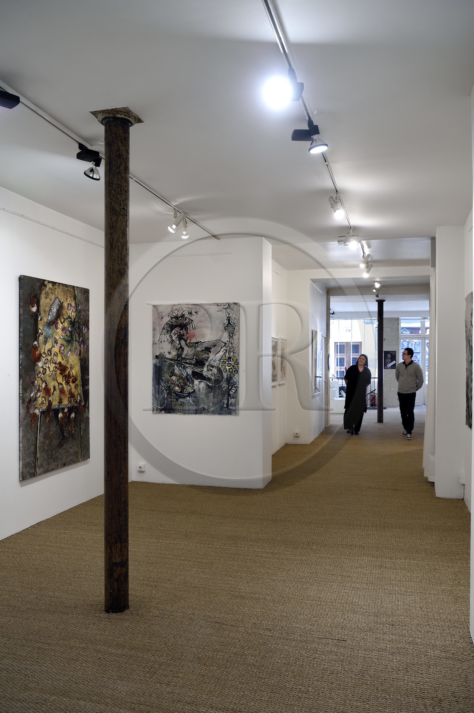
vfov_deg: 58.7
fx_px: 633
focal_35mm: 32
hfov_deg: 41.1
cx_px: 237
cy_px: 356
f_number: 5
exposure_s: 1/50
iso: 320
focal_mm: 32
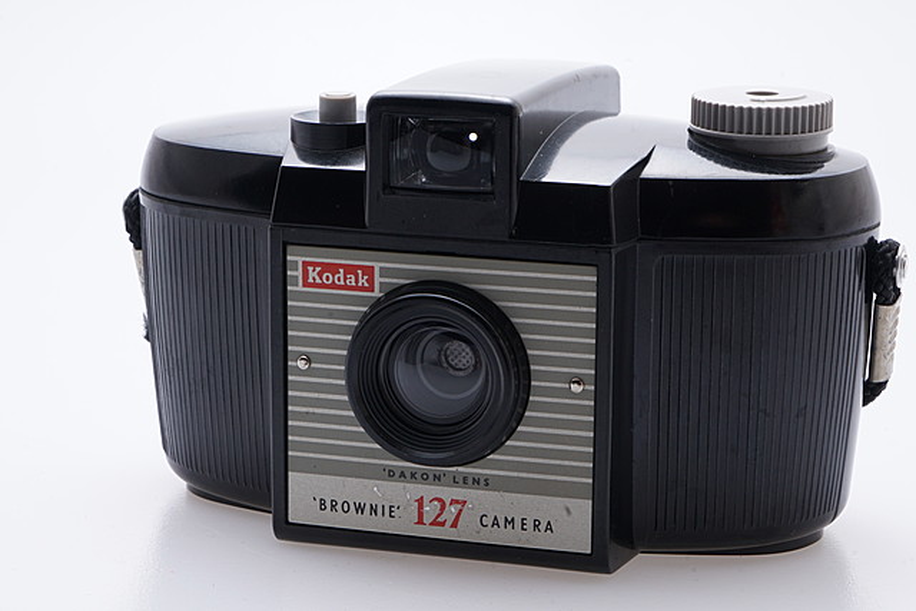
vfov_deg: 13.0
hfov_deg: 19.5
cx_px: 458
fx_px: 2672
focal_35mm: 105
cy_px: 306
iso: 250
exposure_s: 1/250
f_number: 22
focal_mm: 70
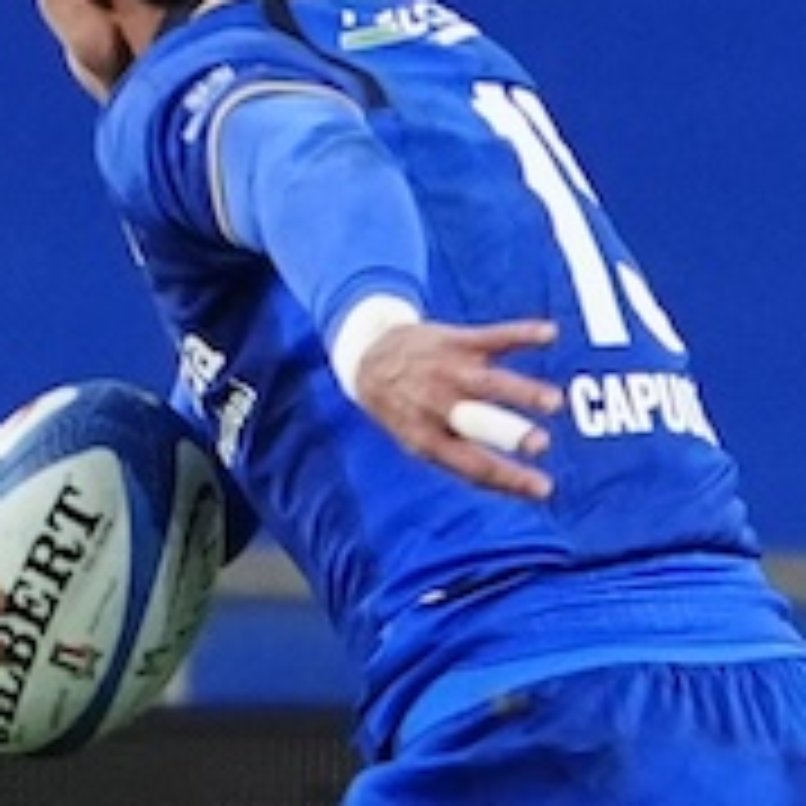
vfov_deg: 0.6
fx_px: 83928
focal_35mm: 3186
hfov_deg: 0.6
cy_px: 693
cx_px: 1842
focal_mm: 560
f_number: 4
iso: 2500
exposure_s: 1/1000
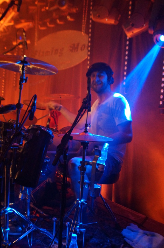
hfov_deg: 31.8
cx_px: 82
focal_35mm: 42
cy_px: 124
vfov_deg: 46.5
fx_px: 288
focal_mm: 28
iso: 3200
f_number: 3.5
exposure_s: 1/30
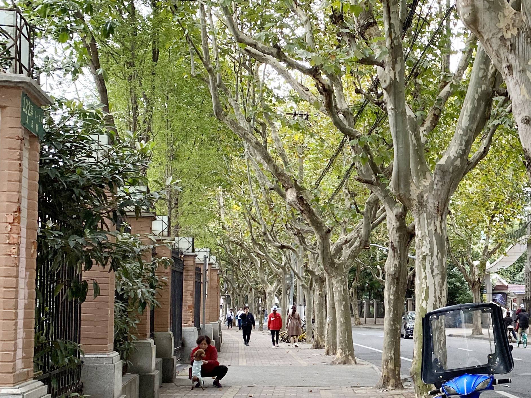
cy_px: 264
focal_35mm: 56
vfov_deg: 26.0
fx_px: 859
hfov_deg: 31.8
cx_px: 525
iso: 125
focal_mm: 4.25
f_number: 1.8
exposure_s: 1/122
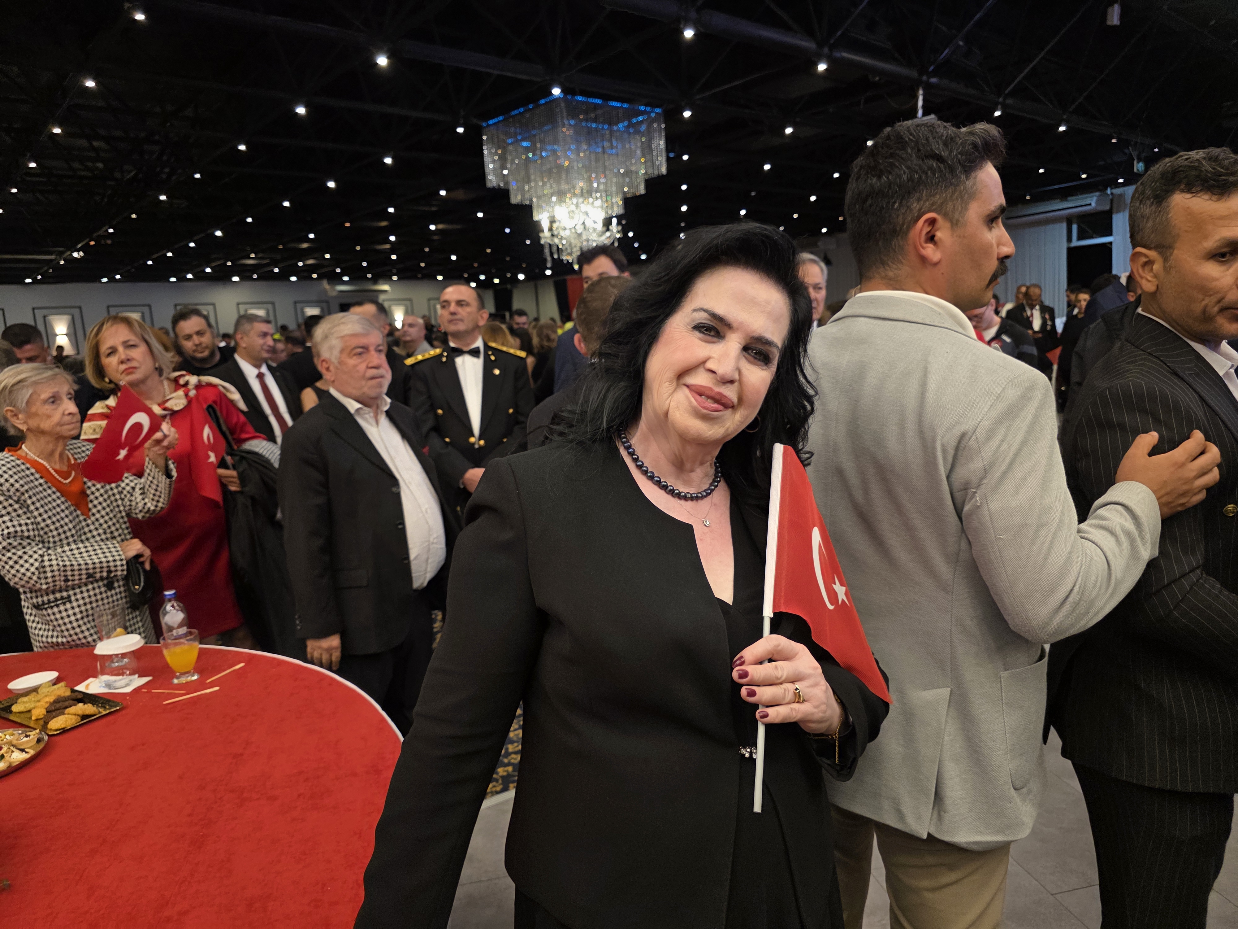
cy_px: 464
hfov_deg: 73.9
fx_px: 823
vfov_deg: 58.9
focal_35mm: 23
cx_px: 619
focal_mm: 6.3
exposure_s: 1/100
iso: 200
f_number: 1.7
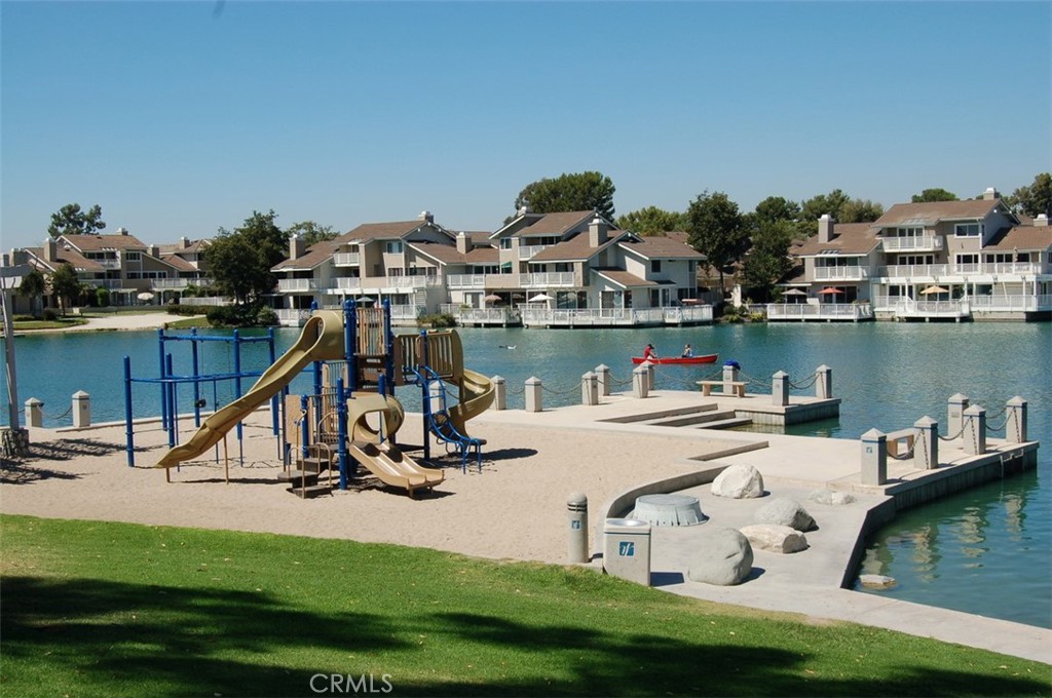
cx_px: 526
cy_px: 349
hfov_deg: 43.7
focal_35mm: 45
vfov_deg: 29.8
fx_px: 1313
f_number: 10
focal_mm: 30
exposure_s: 1/400
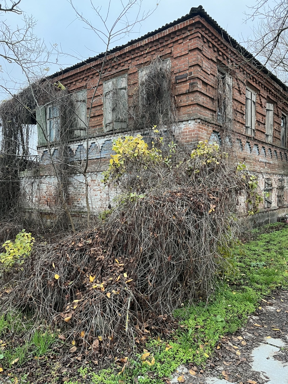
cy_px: 192
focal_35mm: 26
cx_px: 144
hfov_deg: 53.1
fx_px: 288
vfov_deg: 67.3
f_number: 1.6
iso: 160
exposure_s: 1/60
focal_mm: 5.1
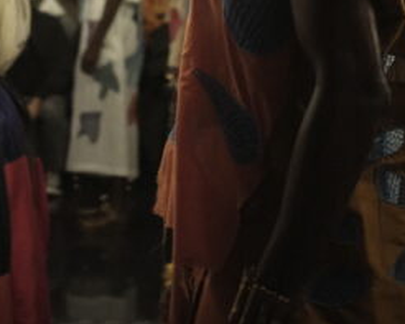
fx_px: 1439
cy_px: -79
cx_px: 79
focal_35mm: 120
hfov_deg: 15.9
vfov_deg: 12.5
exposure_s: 1/200
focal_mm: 27
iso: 4000
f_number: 2.8
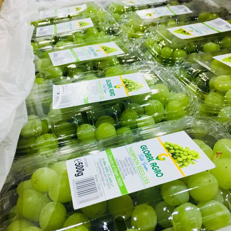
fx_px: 264
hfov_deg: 47.2
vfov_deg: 47.2
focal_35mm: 35
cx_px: 121
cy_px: 117
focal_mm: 4.15
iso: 160
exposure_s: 1/33
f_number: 2.2
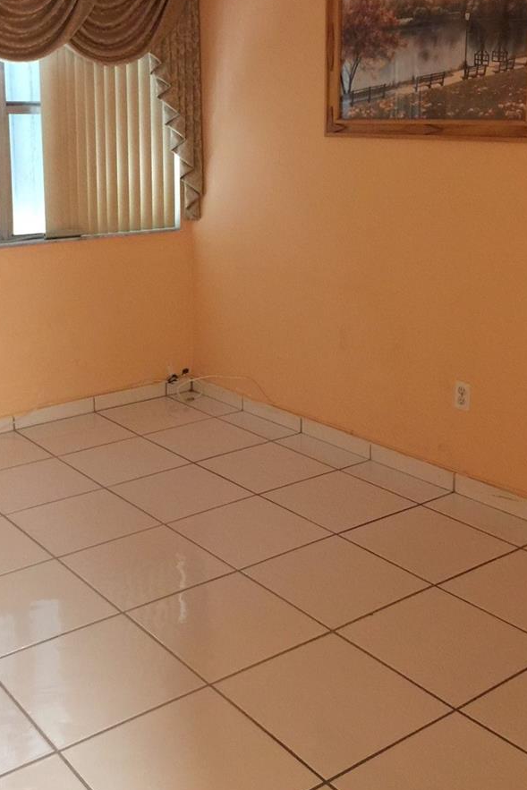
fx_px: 900
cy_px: 280
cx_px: 196
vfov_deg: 46.8
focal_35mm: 41
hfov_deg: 32.5
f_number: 2.2
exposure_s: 1/4
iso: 64
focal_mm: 4.15
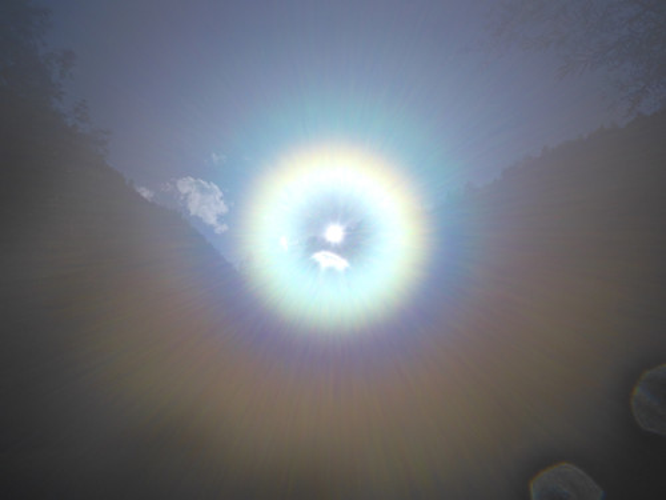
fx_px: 539
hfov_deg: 63.4
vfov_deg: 49.7
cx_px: 333
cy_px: 250
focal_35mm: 28
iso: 80
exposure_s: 1/500
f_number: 10
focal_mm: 4.9
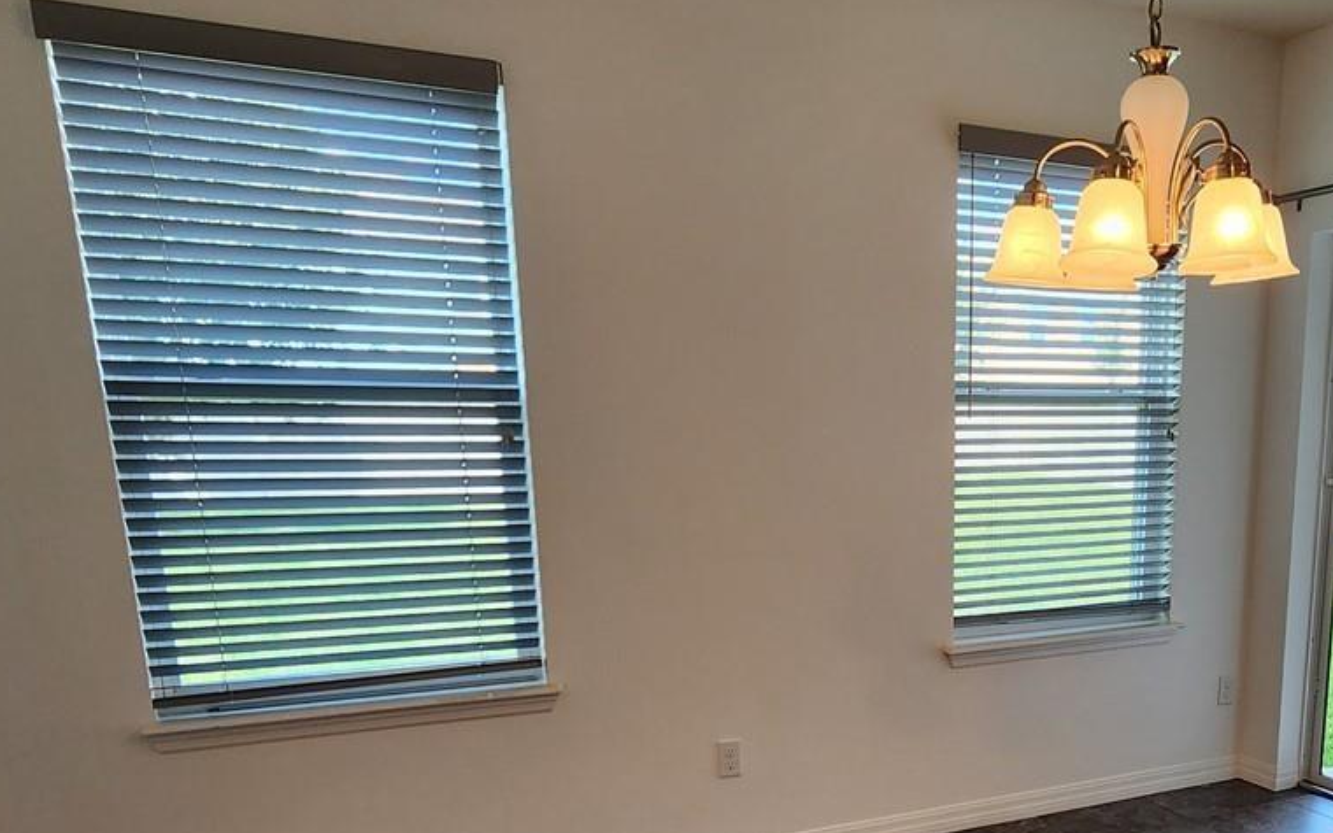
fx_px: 1054
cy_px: 677
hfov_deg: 61.8
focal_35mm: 29
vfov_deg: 41.2
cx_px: 963
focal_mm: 2.2
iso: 80
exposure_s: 1/60
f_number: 2.2
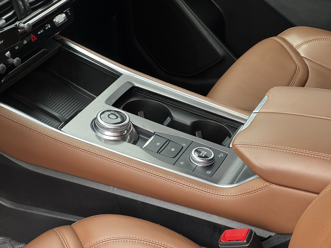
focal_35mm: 77
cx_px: 166
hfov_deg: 25.3
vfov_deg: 19.1
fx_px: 736
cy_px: 124
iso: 250
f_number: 2.8
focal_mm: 9
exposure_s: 1/79
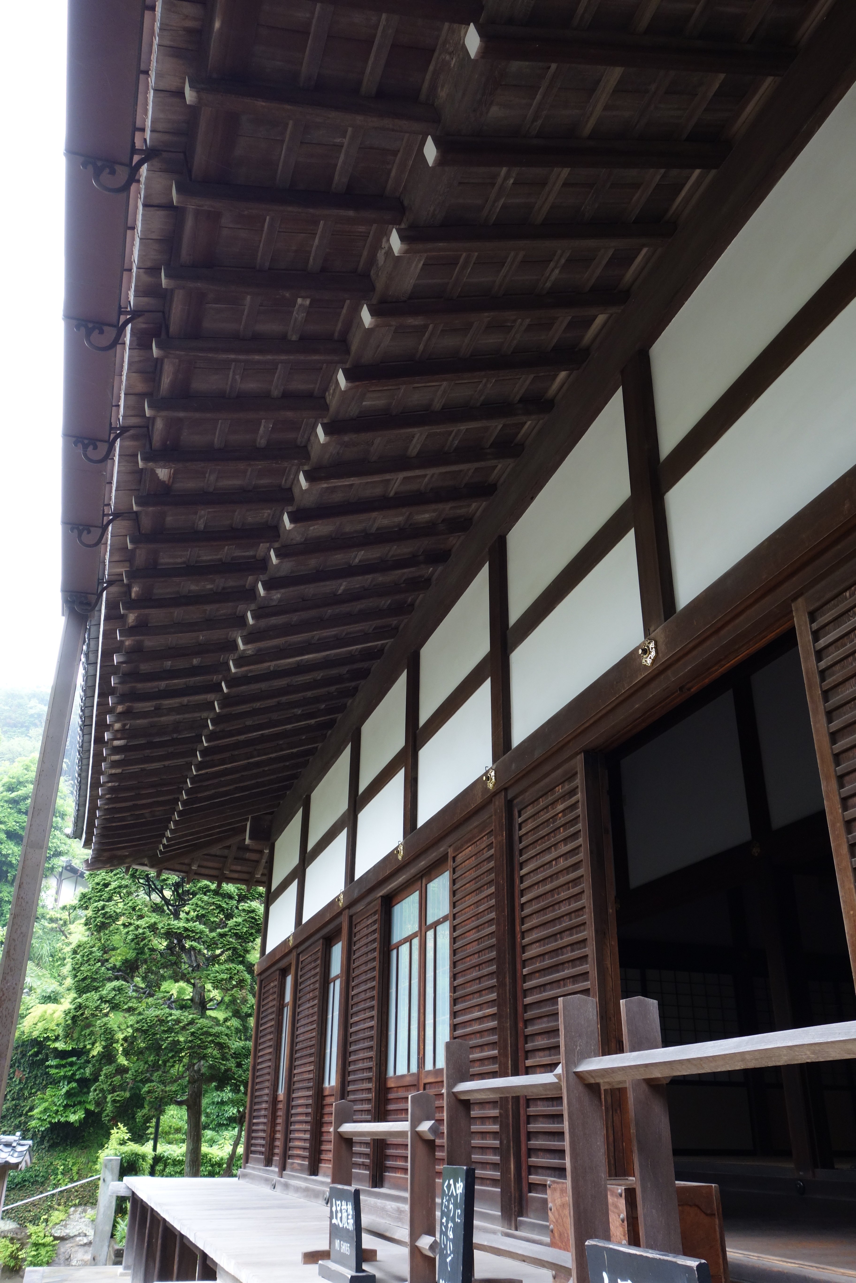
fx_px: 999
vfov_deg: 65.5
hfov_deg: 46.4
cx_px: 428
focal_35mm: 28
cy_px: 642
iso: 400
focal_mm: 10.4
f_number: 5
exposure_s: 1/30
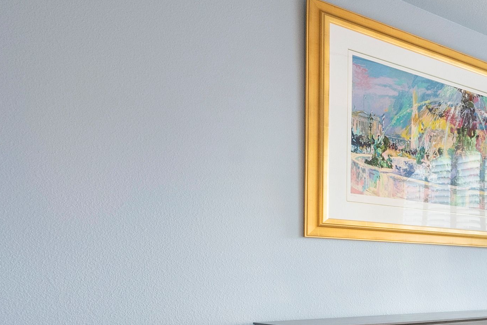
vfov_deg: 30.1
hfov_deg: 32.6
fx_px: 582
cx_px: 649
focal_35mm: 43
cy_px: 283
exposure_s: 1/8
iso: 1000
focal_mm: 14
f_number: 8
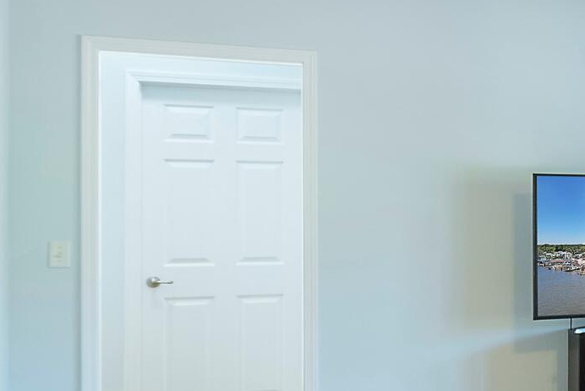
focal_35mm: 65
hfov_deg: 23.6
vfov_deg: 20.9
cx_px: 914
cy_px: 232
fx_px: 1057
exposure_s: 1/3
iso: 100
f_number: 4.5
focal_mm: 10
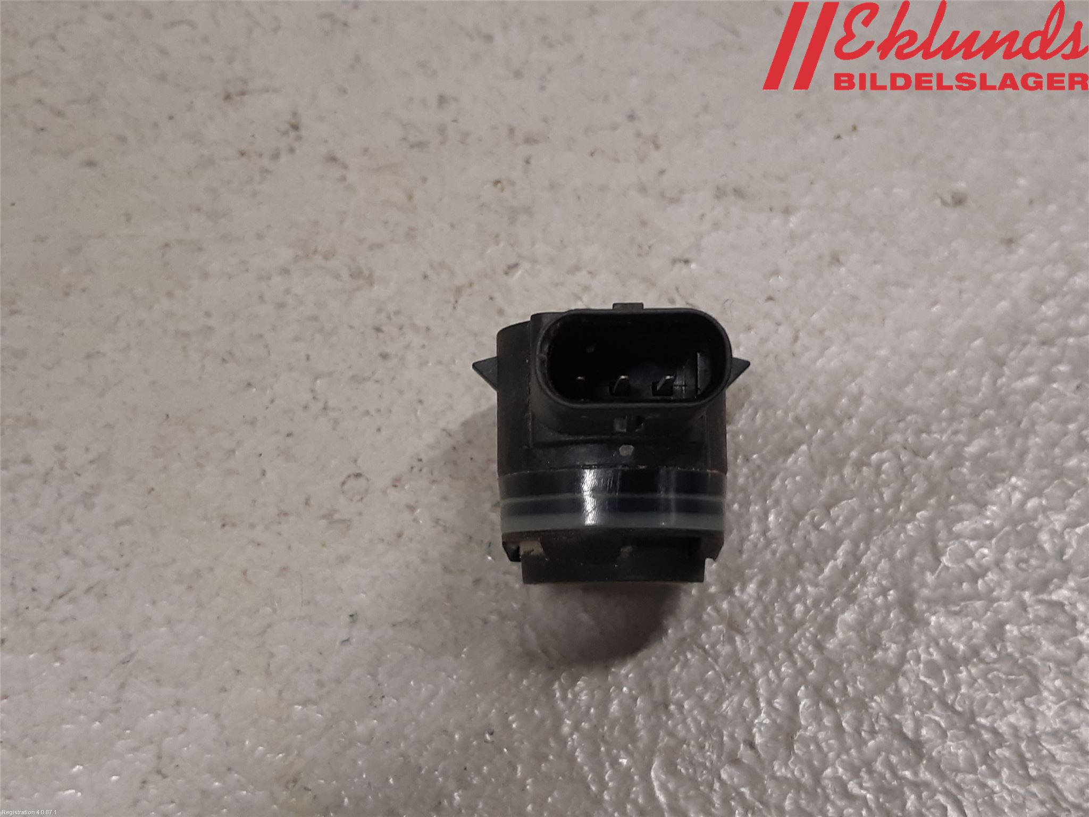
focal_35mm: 26
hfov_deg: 67.3
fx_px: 818
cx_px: 544
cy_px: 408
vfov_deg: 53.1
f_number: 1.7
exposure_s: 1/50
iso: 100
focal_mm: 3.93
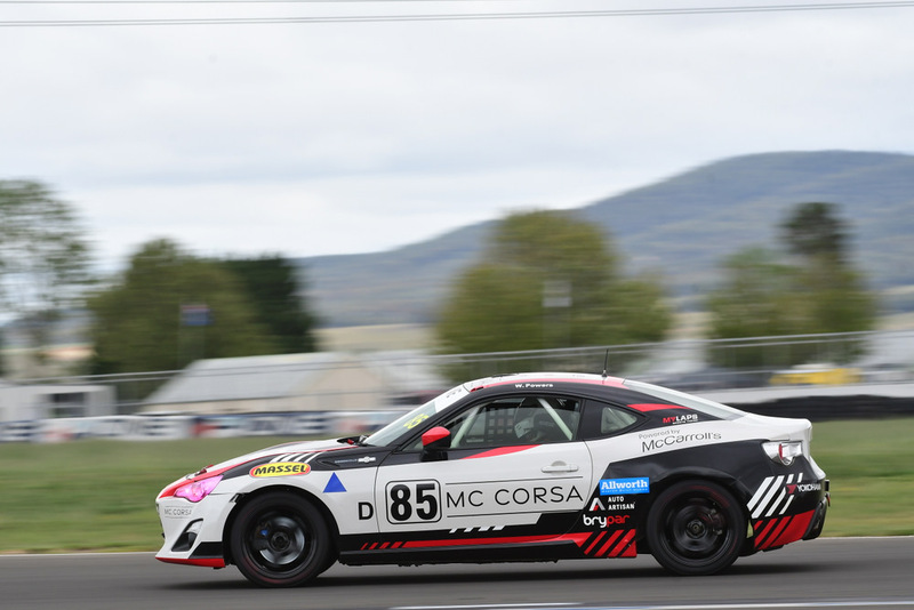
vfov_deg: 4.6
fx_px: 7619
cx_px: 457
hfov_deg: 6.9
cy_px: 305
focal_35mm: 300
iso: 320
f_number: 11
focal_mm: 200
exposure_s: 1/200
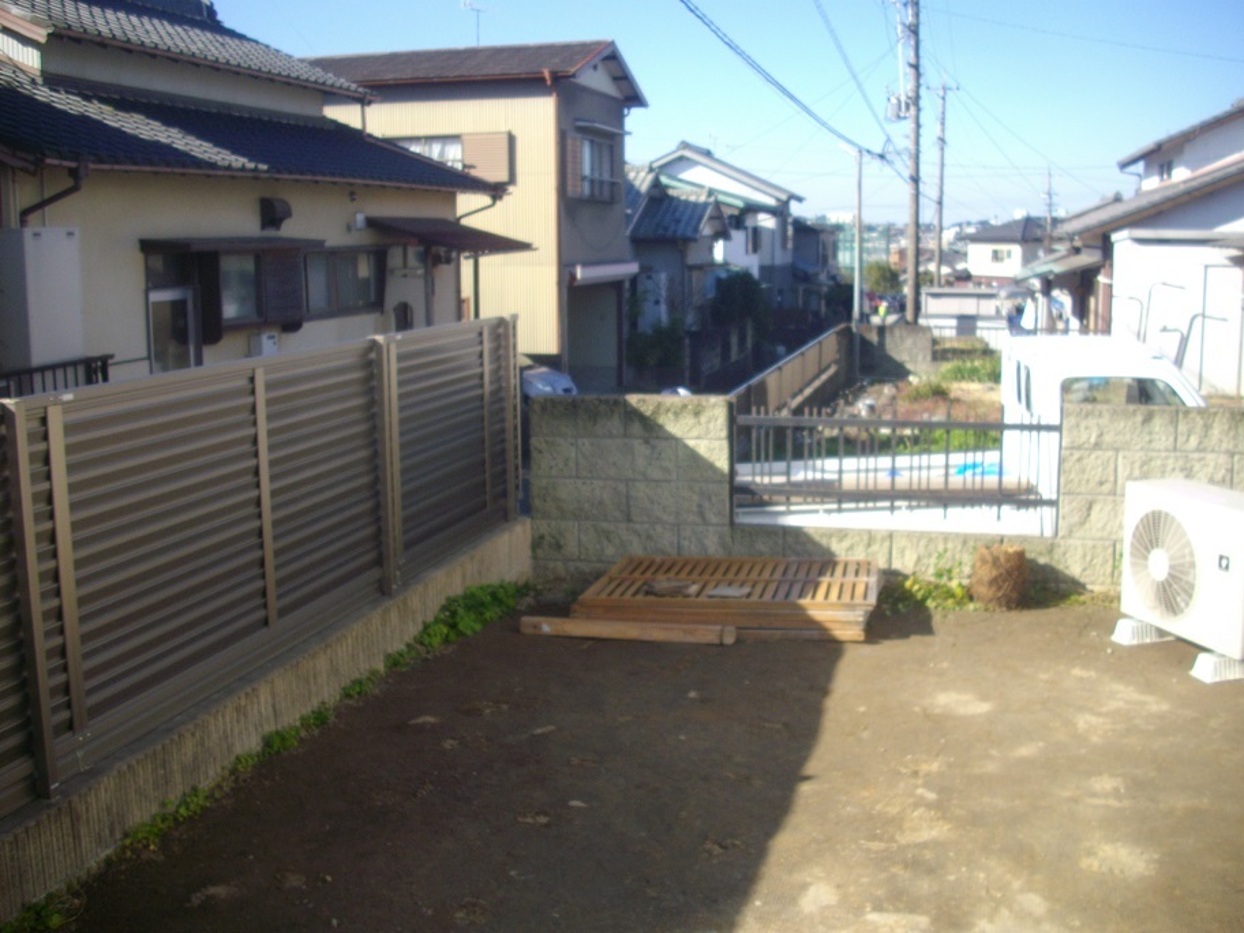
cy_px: 466
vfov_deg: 38.7
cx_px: 622
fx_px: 1330
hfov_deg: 50.1
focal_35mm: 37
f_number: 5.6
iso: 100
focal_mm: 6.2
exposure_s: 1/160
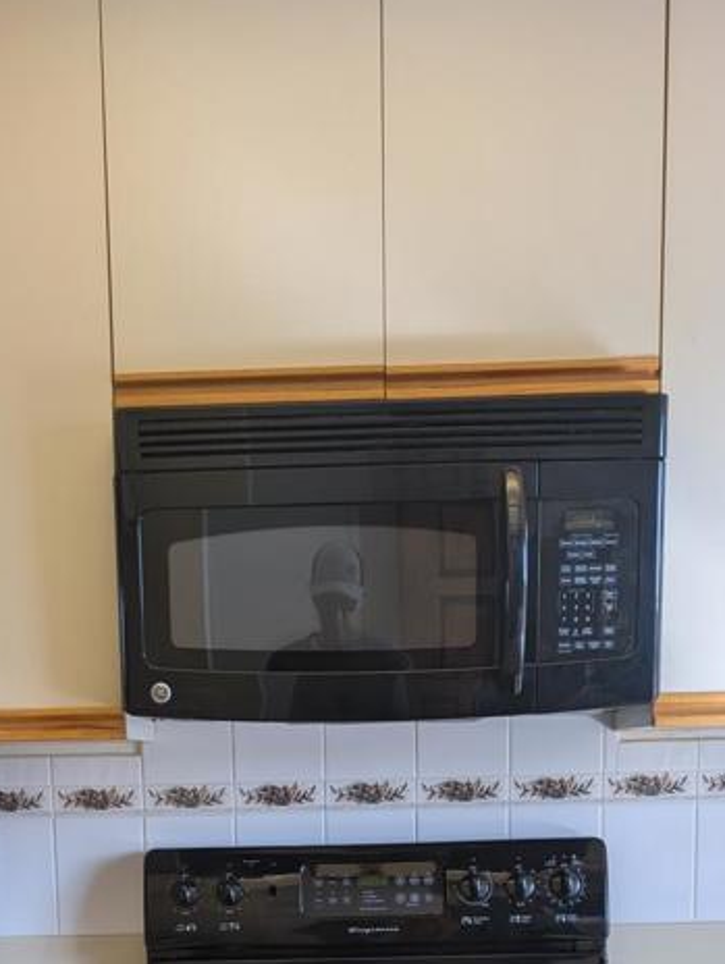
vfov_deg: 32.9
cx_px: 279
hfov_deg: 27.5
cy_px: 985
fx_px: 1477
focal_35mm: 53
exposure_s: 1/60
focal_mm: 6.9
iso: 25
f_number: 1.68
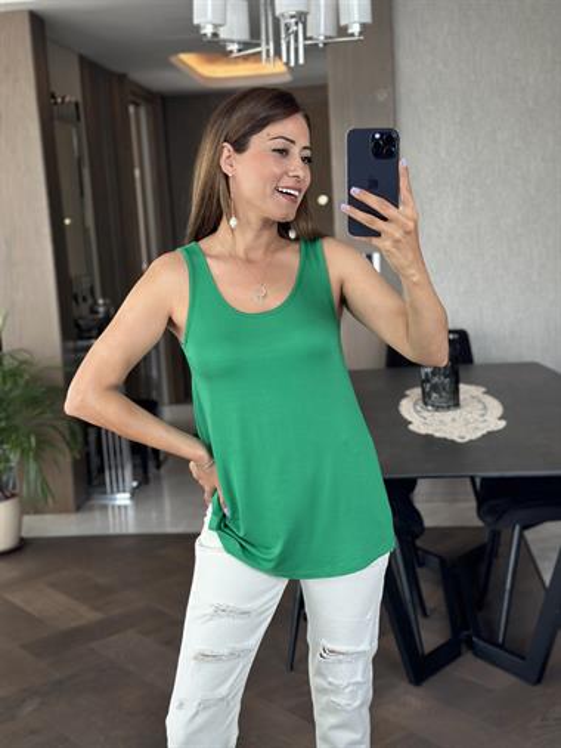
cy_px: 374
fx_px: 1036
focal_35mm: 48
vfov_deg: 39.6
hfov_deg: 30.3
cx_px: 280
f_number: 1.78
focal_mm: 6.86
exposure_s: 1/68
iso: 125
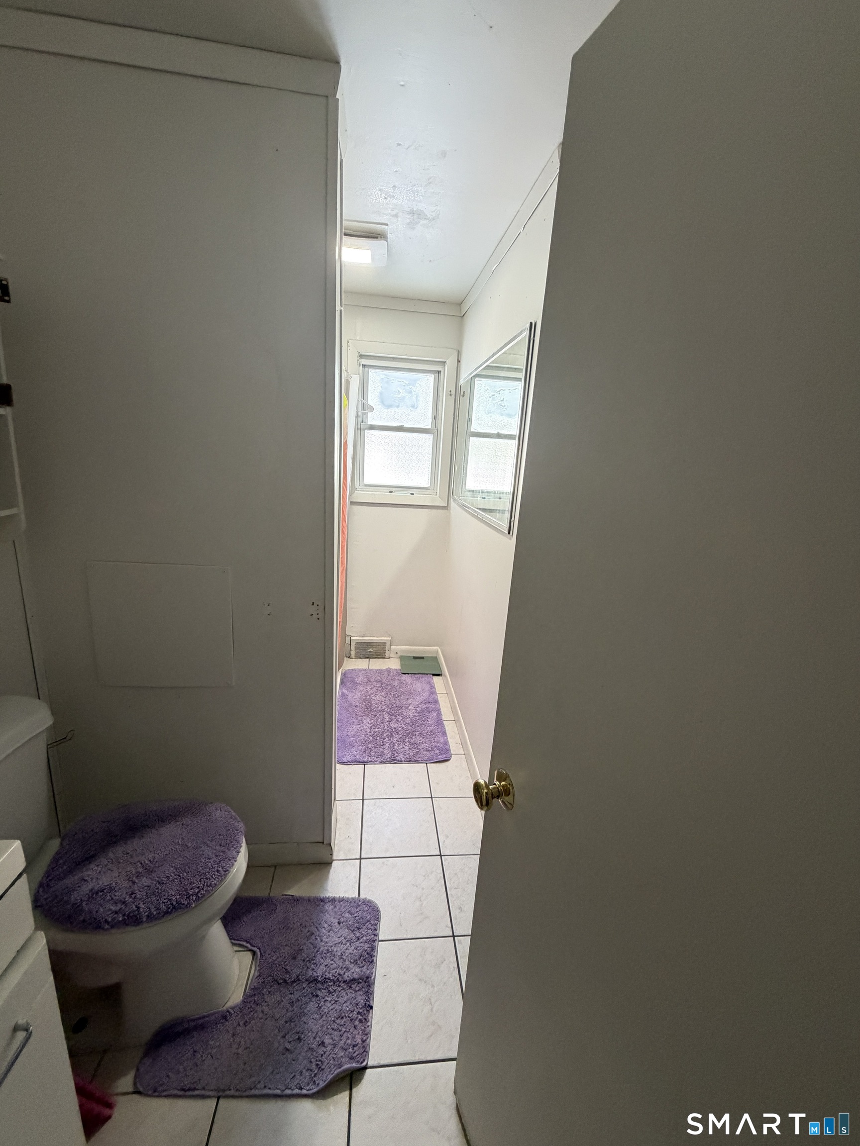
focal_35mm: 14
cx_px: 430
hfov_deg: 85.7
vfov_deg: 102.1
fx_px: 464
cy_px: 573
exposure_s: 1/92
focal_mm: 2.22
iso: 320
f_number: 2.2
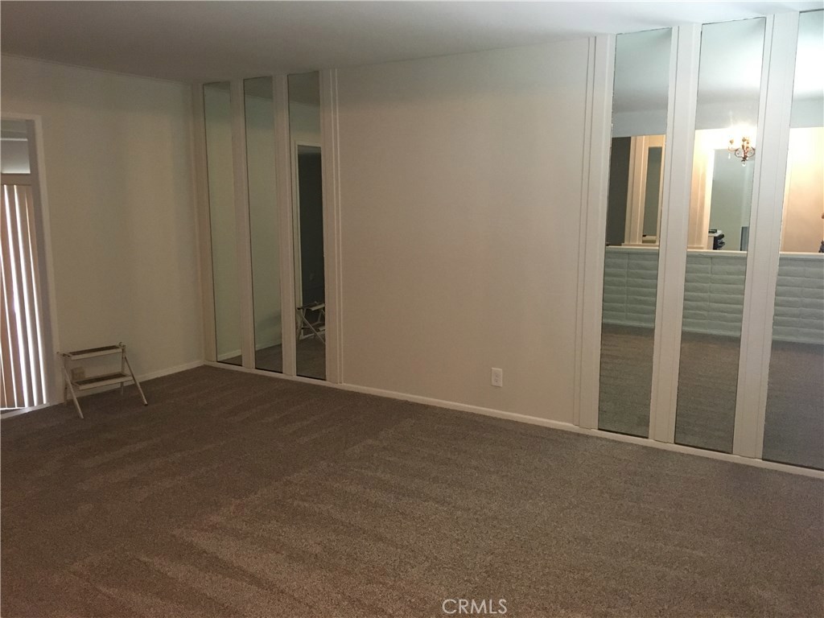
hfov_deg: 61.7
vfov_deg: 48.2
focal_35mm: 29
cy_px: 309
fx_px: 690
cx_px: 412
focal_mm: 4.15
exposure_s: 1/30
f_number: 2.2
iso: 200
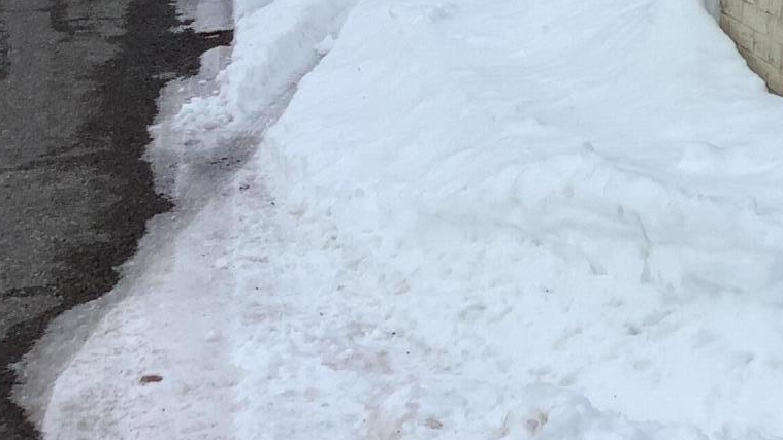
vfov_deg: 13.4
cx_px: 840
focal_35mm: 89
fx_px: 1848
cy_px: -3
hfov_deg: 22.7
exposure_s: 1/2551
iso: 25
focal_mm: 3.3
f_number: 2.4
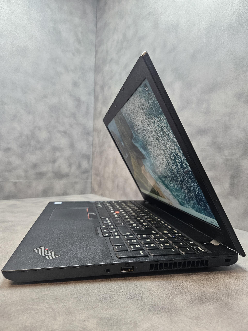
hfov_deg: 58.9
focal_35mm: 23
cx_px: 124
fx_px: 220
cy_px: 166
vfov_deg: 73.9
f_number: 1.8
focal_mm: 5.4
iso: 250
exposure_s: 1/100
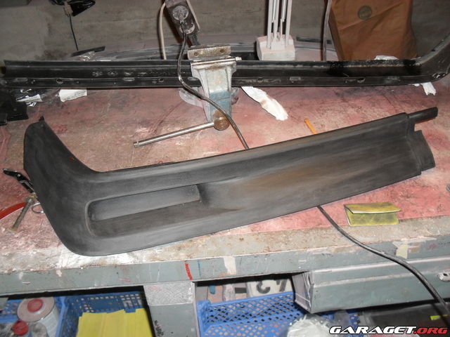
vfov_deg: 40.7
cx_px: 225
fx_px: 455
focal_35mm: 35
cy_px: 168
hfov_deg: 52.6
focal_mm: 6.3
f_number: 3.2
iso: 200
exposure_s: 1/45
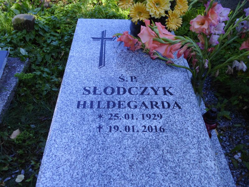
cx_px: 124
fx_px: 201
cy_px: 94
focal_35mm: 28
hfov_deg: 63.4
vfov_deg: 49.7
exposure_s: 1/125
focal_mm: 5
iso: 100
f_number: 3.2
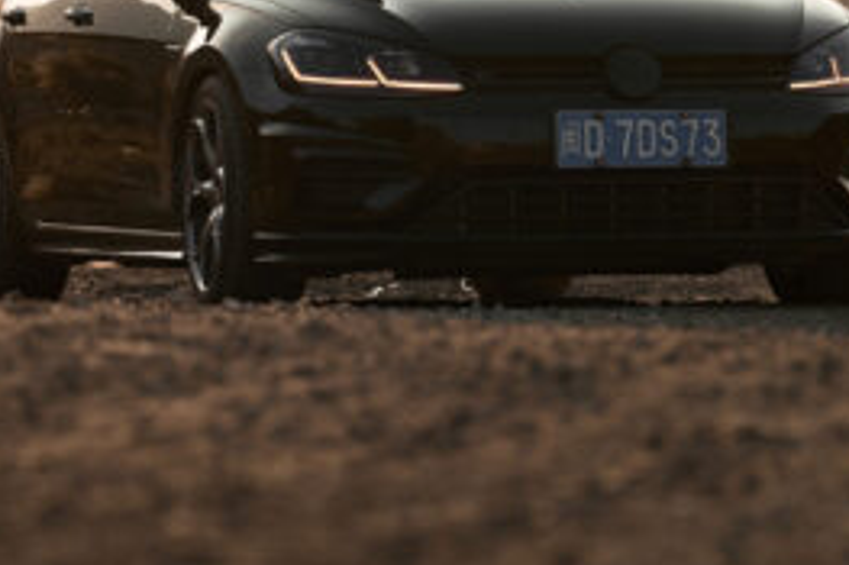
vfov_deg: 4.5
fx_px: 7094
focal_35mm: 301
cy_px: -132
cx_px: 281
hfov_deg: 6.8
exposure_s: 1/1600
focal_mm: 120
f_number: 4.5
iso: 100
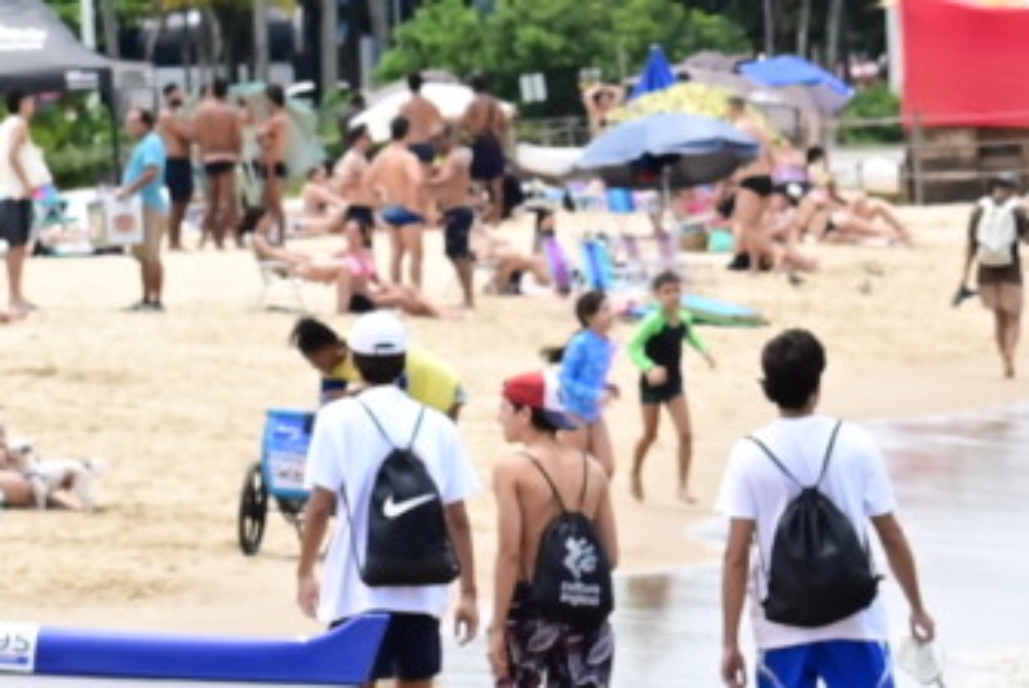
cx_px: 605
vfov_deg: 2.2
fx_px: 17708
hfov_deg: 3.3
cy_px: 349
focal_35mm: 619
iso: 320
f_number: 9
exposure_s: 1/640
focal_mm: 90
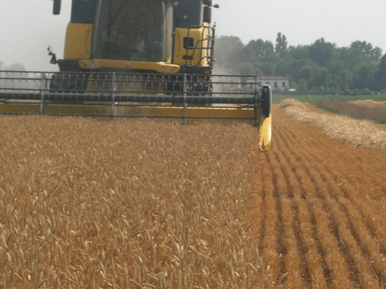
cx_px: 145
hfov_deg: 12.3
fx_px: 1784
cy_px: 111
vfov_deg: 9.3
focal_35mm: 160
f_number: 8.2
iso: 64
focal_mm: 23.4
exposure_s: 1/235
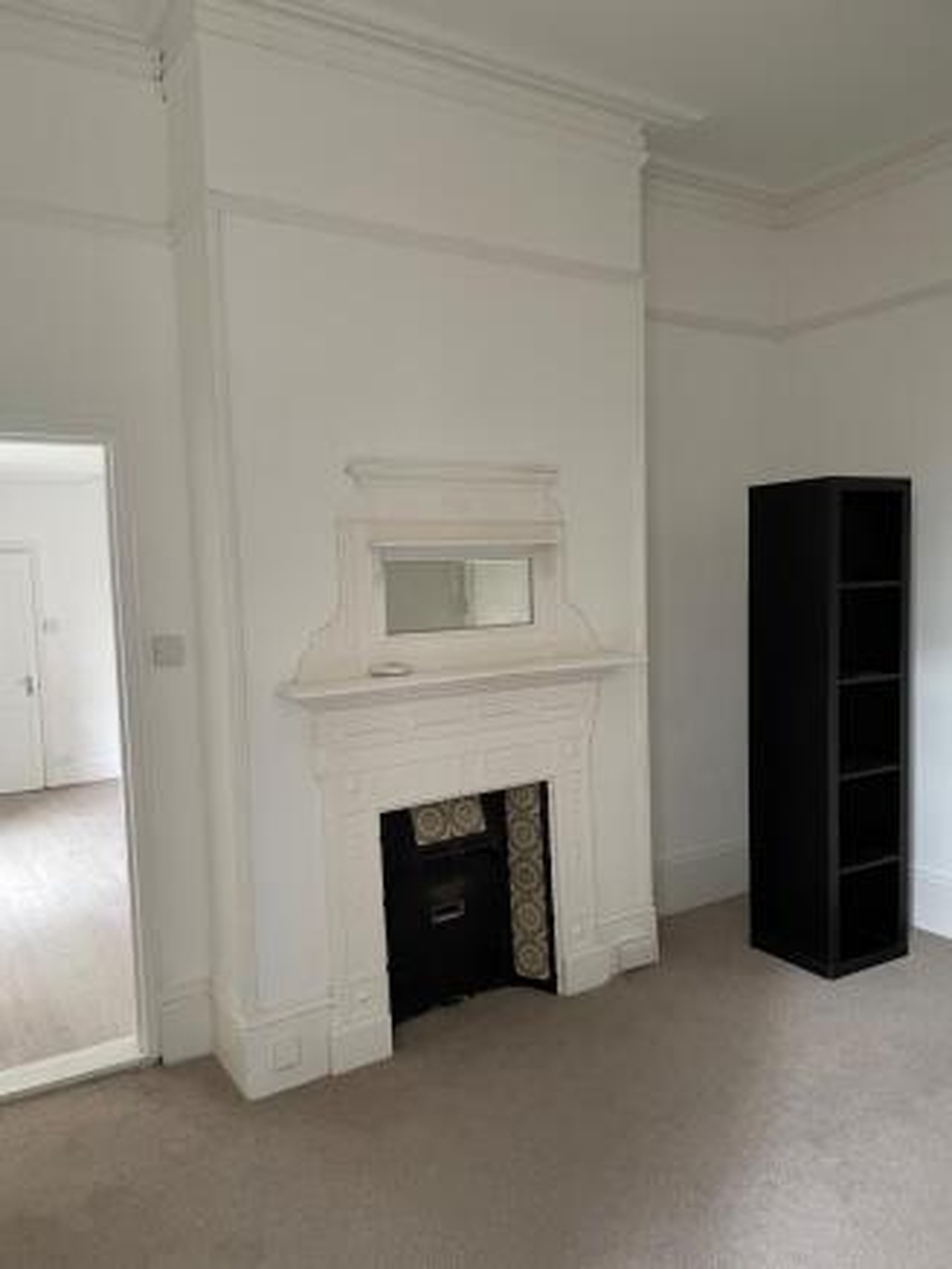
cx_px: 476
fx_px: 953
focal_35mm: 26
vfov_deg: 67.3
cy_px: 634
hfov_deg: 53.1
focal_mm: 4.2
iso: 400
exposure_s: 1/50
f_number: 1.6
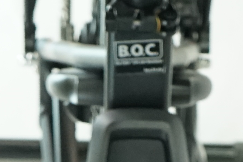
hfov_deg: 8.9
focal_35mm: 230
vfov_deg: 5.6
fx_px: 1552
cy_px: 501
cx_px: 174
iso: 2500
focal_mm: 34
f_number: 5.6
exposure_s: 1/200
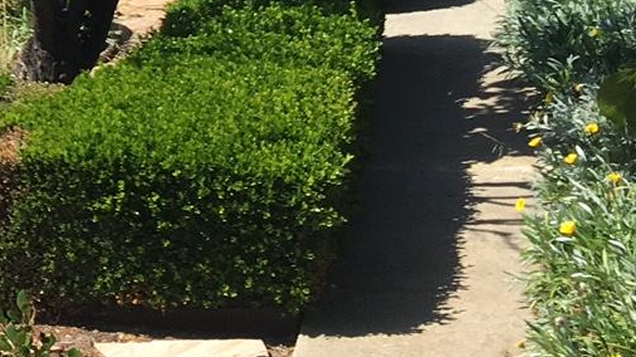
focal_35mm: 126
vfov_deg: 9.1
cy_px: -307
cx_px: -279
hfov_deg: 15.8
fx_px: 2124
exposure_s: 1/938
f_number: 2.2
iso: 25
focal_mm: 4.15
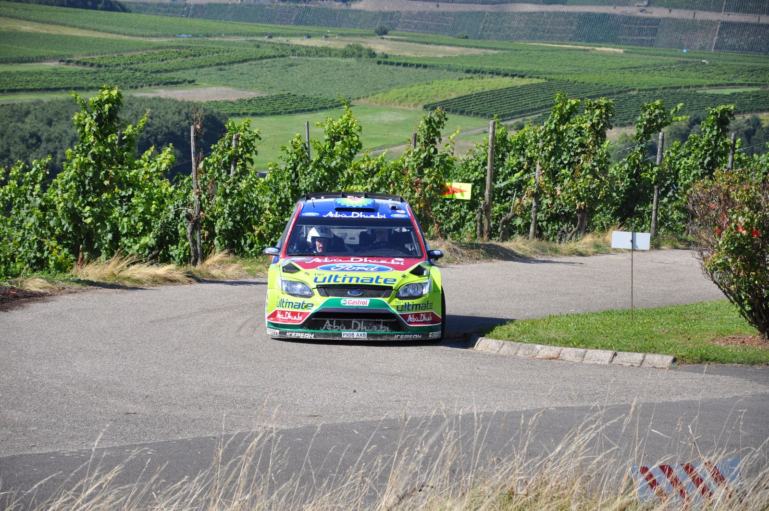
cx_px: 384
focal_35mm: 158
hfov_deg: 13.1
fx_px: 3360
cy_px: 256
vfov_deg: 8.7
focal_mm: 105
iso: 200
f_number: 6.3
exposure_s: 1/640
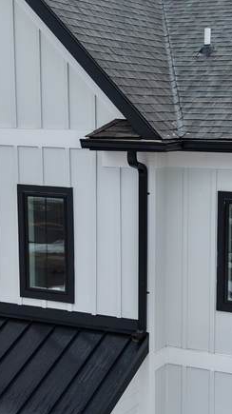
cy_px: 242
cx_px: 177
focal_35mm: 77
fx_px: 844
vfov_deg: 27.5
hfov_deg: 15.6
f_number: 1.8
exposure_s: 1/1000
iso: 250
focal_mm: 8.67
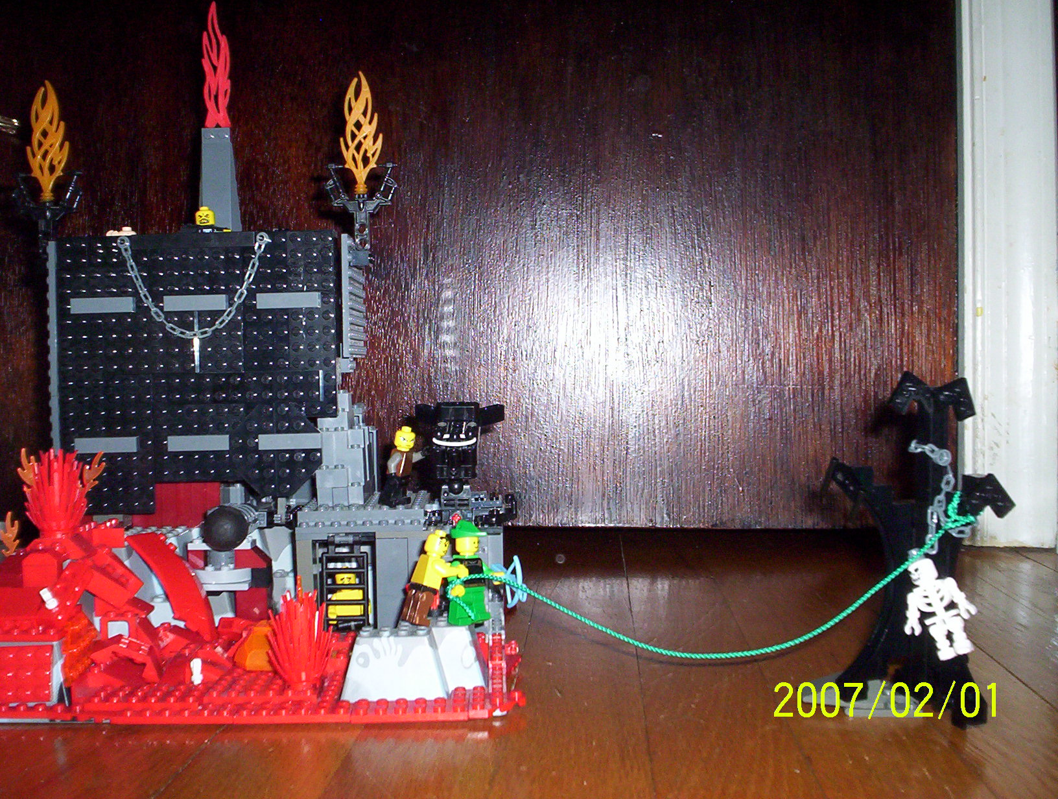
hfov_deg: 48.9
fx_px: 1164
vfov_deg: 37.9
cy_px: 400
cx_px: 529
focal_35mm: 38
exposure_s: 1/60
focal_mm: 4.99
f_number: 4.5
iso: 140
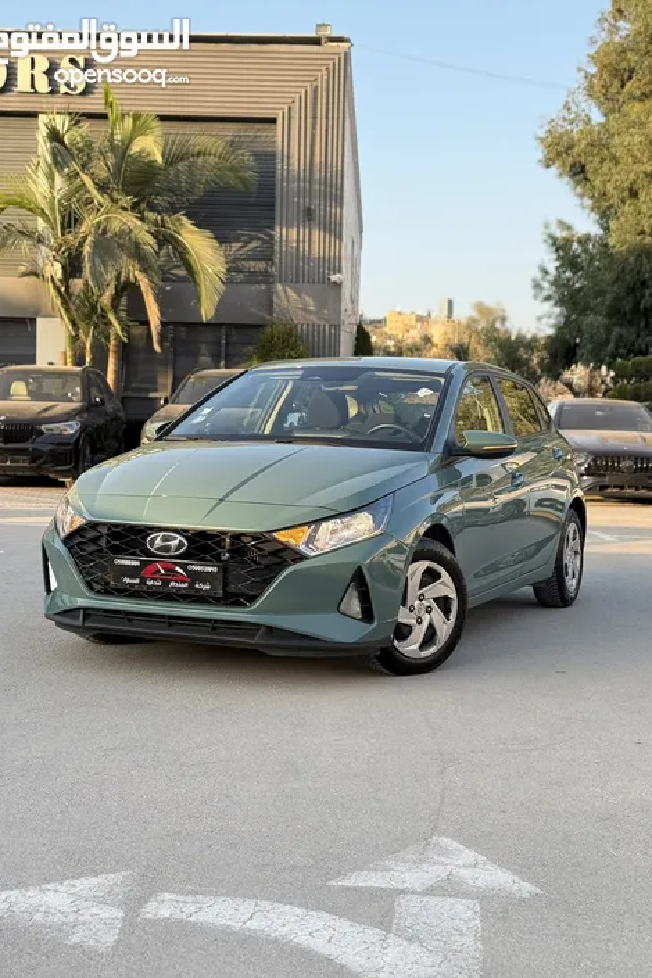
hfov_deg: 26.5
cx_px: 327
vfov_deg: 38.9
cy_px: 486
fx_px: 1385
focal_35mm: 51
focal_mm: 6.76
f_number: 1.78
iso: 100
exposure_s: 1/499
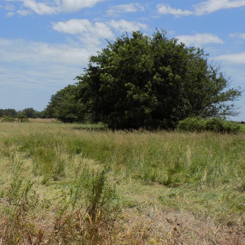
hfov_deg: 34.4
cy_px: 124
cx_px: 84
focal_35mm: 49
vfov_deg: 34.7
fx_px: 392
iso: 80
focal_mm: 7.3
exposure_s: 1/1250
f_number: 3.6
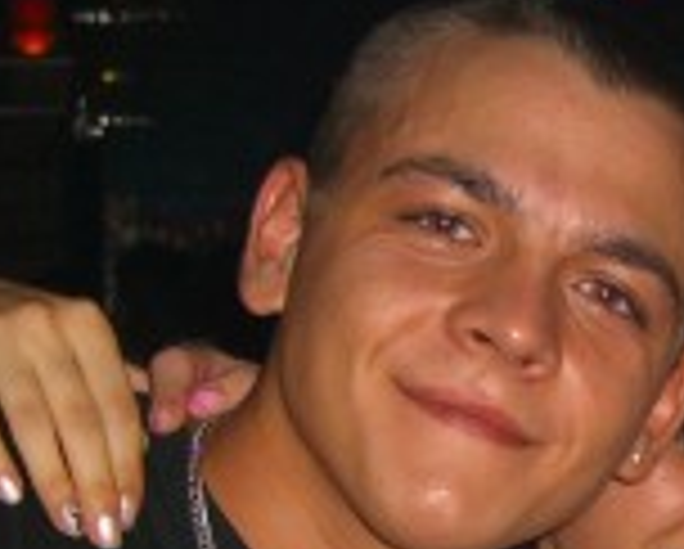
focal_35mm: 146
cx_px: 720
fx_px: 2959
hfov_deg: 13.0
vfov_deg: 10.5
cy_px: 621
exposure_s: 1/60
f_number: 2.8
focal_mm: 7.9
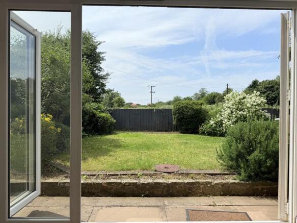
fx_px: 206
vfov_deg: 56.8
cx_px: 148
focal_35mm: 24
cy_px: 112
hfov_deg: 71.6
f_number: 1.78
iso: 80
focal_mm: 6.76
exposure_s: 1/6173
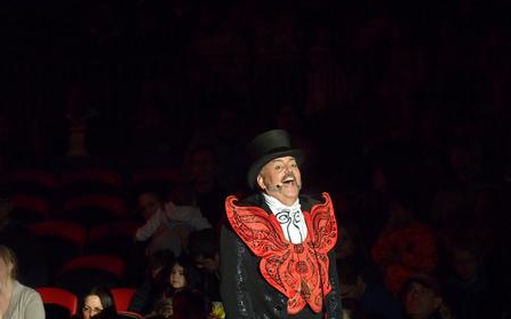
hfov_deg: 8.9
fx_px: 3271
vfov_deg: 5.6
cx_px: 256
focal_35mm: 235
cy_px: 184
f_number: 2.8
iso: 1000
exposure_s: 1/50
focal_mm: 46.7
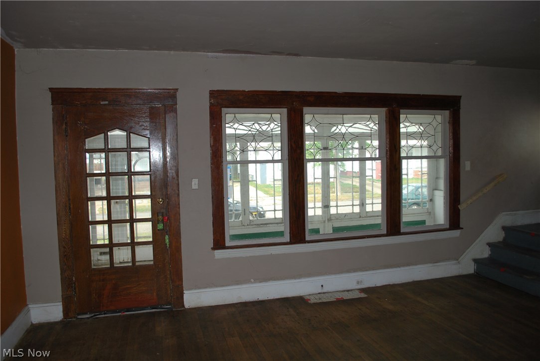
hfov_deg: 67.3
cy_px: 180
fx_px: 405
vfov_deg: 48.0
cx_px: 270
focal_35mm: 27
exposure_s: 1/125
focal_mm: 18
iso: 110
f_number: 3.5
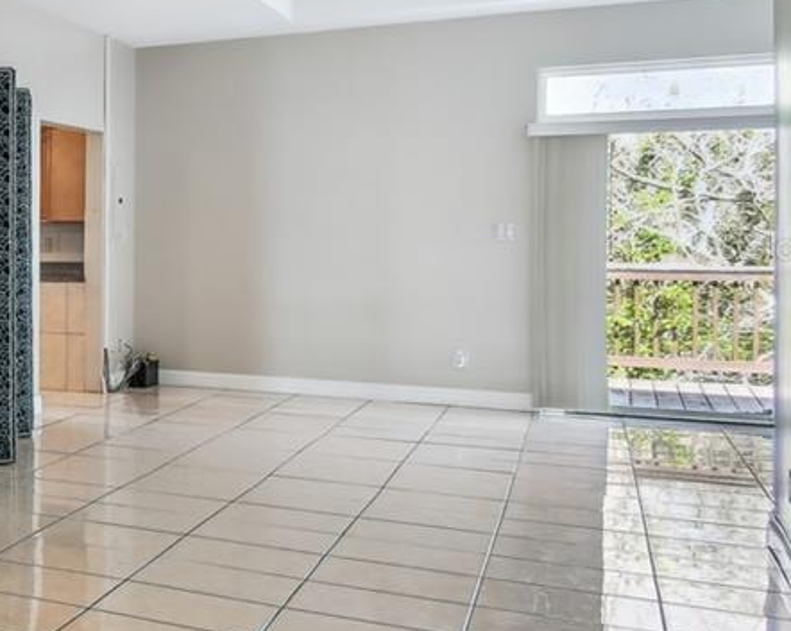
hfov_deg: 23.5
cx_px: -555
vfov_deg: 29.6
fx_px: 1193
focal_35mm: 51
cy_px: 247
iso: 100
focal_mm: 10
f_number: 7.1
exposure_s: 1/8
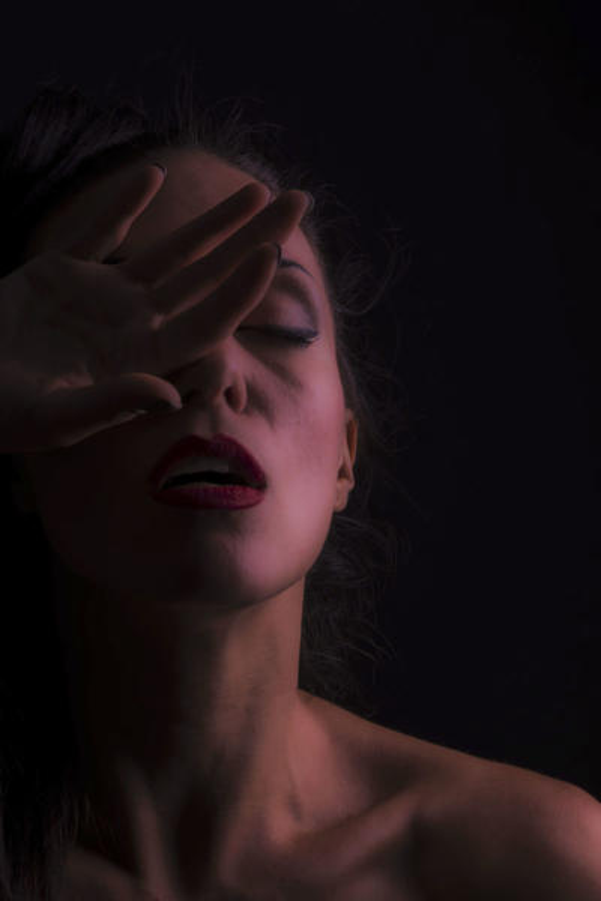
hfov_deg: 13.0
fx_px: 2629
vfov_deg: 19.5
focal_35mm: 105
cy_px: 450
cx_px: 300
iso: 100
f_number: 13
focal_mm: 70
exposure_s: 1/100
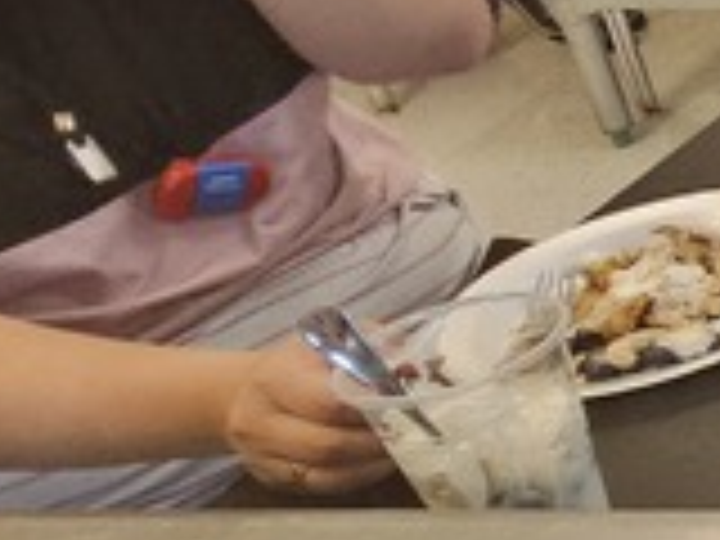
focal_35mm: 83
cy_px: 27
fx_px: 1726
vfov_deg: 17.4
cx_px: 2088
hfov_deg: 12.0
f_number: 2.2
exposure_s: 1/60
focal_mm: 2.2
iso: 320
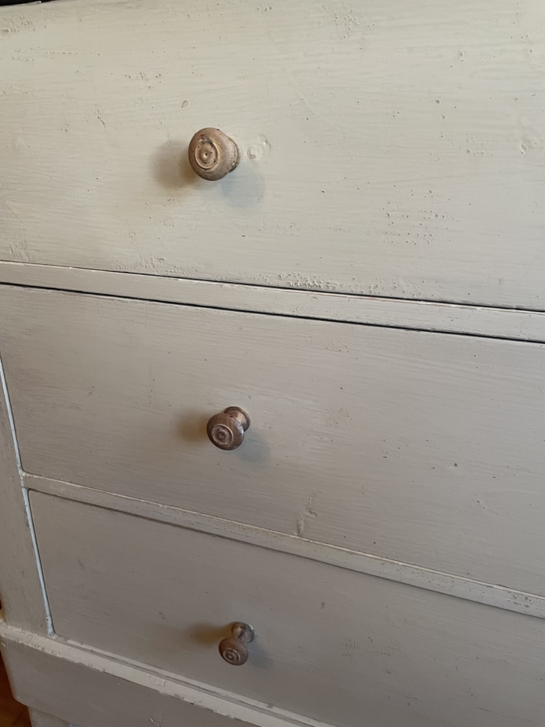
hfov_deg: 53.1
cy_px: 364
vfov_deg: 67.3
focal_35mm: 26
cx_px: 272
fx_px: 546
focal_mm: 4.2
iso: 160
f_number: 1.6
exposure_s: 1/50
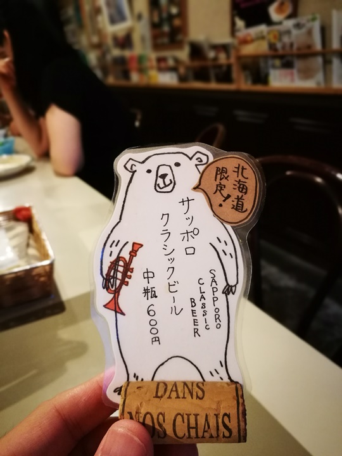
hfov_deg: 51.4
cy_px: 228
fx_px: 356
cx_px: 171
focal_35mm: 27
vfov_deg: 65.3
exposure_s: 1/20
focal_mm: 4.5
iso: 500
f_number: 4
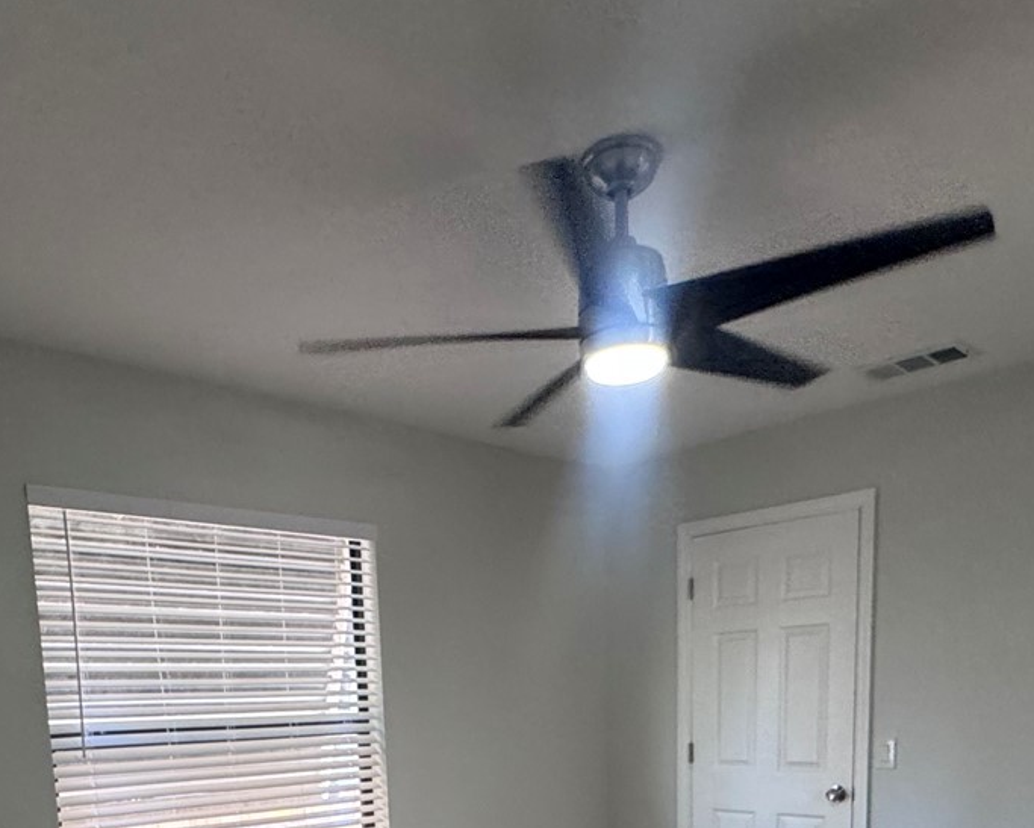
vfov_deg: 39.7
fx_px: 980
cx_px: 454
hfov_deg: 55.5
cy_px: 849
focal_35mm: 32
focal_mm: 2.22
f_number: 2.2
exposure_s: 1/60
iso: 400
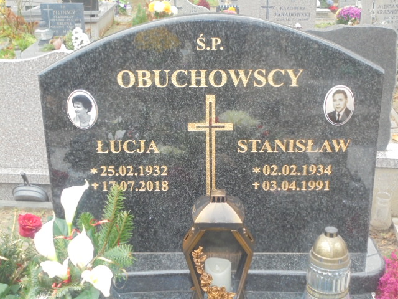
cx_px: 199
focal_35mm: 49
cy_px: 150
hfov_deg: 38.9
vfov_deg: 29.7
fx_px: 563
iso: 400
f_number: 4.8
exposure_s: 1/25
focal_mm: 8.9
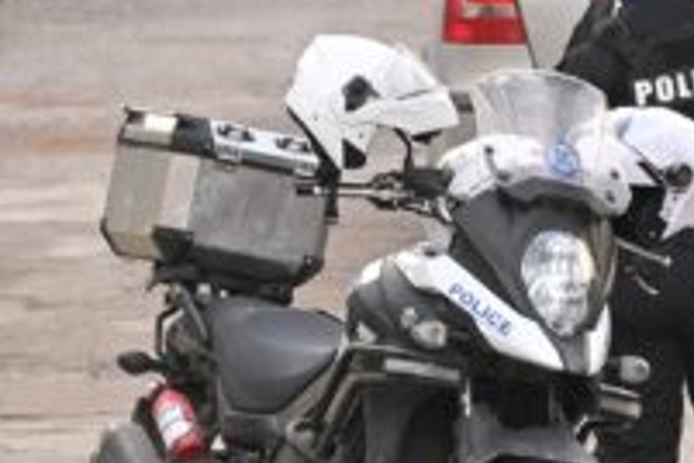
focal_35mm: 1703
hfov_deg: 1.2
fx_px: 32827
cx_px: 822
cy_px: 297
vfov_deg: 0.8
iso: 560
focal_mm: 320
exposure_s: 1/640
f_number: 6.3
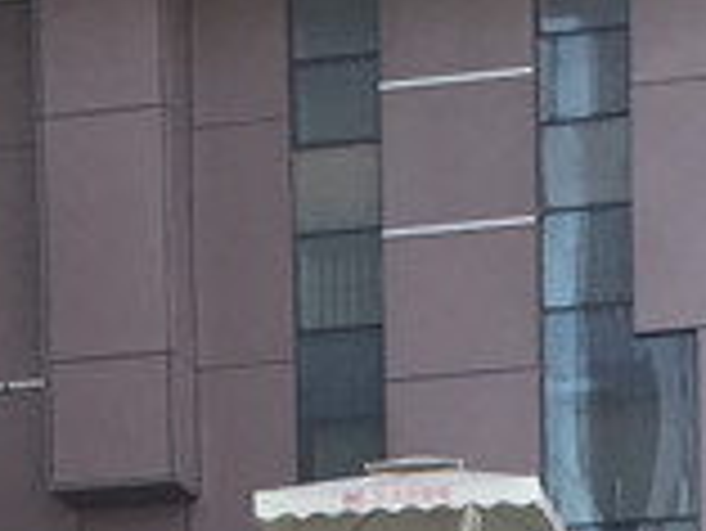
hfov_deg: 10.7
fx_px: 3776
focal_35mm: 185
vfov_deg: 7.2
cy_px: 1602
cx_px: 544
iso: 32
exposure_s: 1/356
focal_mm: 4.15
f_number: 2.2
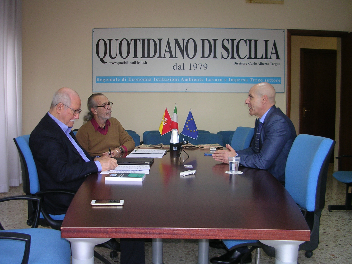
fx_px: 386
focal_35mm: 38
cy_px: 132
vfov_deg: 37.7
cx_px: 176
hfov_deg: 49.0
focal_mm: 5.8
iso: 50
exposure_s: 1/30
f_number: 2.8
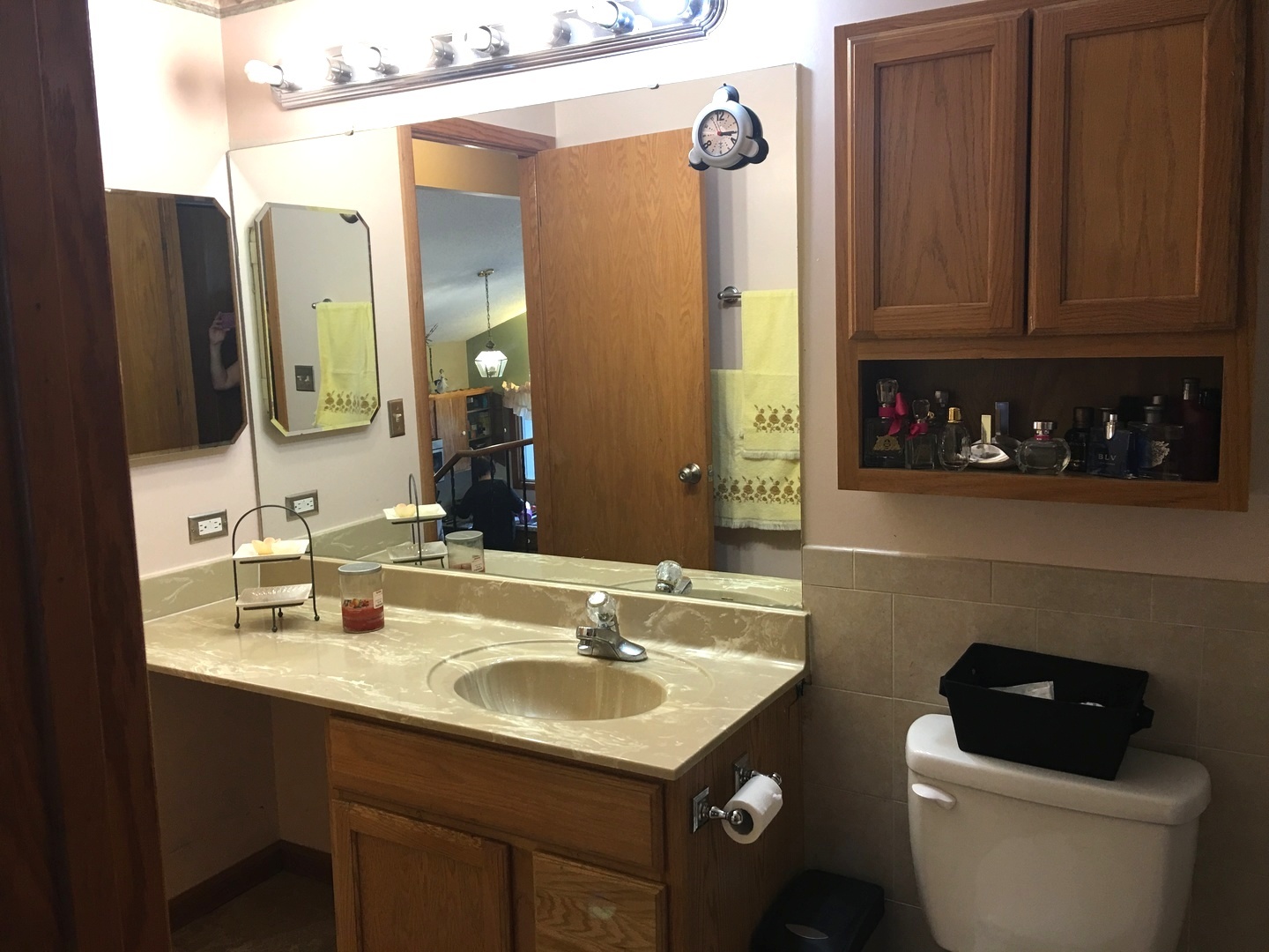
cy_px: 476
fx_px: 1063
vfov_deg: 48.2
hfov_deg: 61.7
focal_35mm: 29
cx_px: 634
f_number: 2.2
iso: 32
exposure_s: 1/15
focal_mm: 4.15
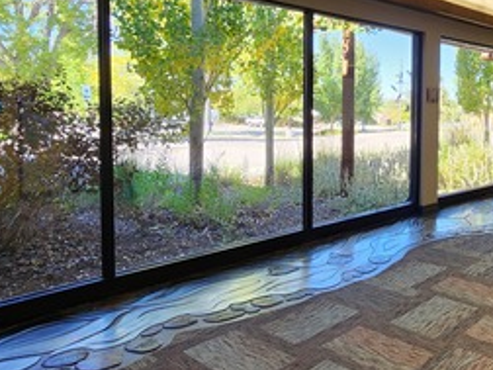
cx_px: 401
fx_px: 442
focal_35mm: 31
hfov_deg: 54.0
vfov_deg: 45.0
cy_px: 137
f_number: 2.2
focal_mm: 2.2
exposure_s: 1/60
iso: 64
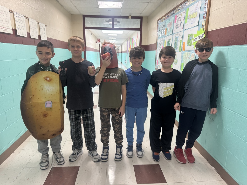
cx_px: 124
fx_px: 171
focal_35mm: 24
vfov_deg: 56.8
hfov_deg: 71.6
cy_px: 92
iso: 250
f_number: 1.78
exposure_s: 1/60
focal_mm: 6.76
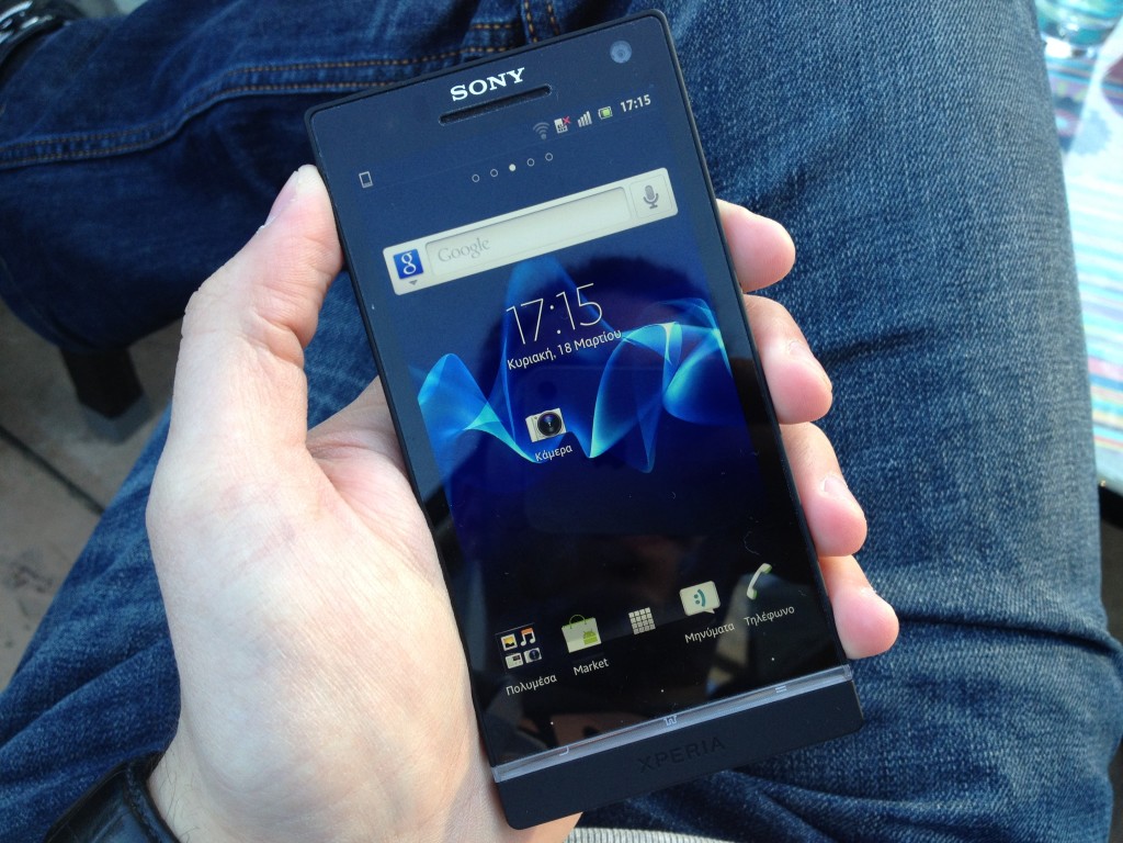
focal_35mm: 35
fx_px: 1135
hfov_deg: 52.6
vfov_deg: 40.7
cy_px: 422
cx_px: 562
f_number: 2.4
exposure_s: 1/120
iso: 80
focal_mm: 4.28
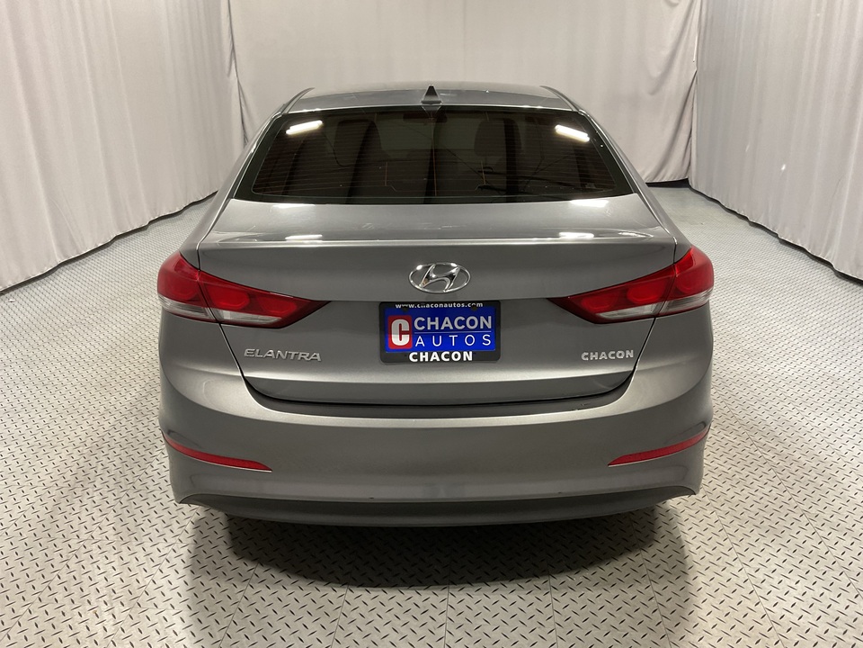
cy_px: 324
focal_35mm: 29
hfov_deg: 61.7
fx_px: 723
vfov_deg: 48.2
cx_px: 432
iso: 80
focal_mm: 3
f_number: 1.8
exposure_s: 1/60
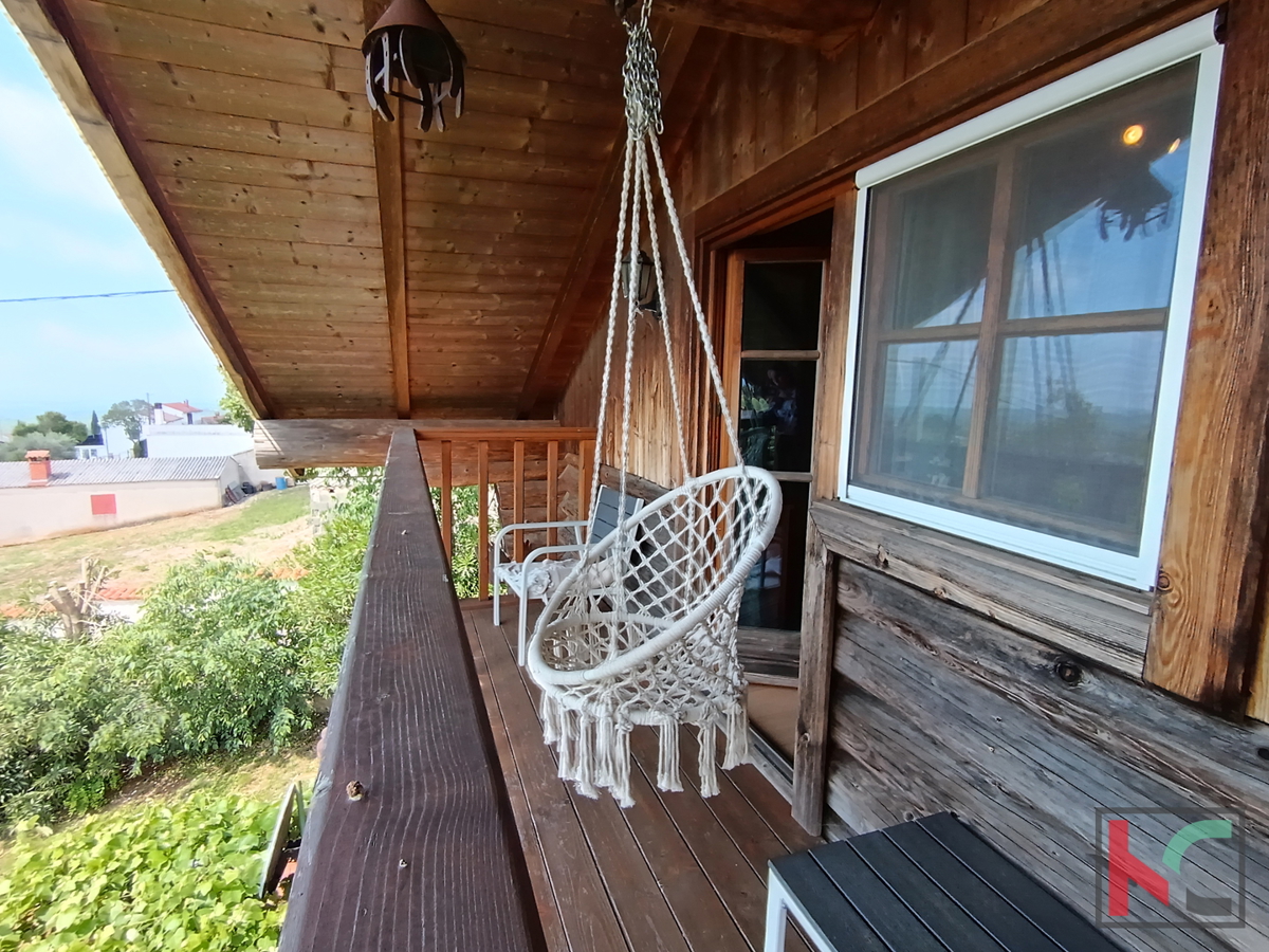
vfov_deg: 74.7
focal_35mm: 17
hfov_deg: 91.0
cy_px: 476
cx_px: 634
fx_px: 623
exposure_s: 1/134
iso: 100
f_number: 2.2
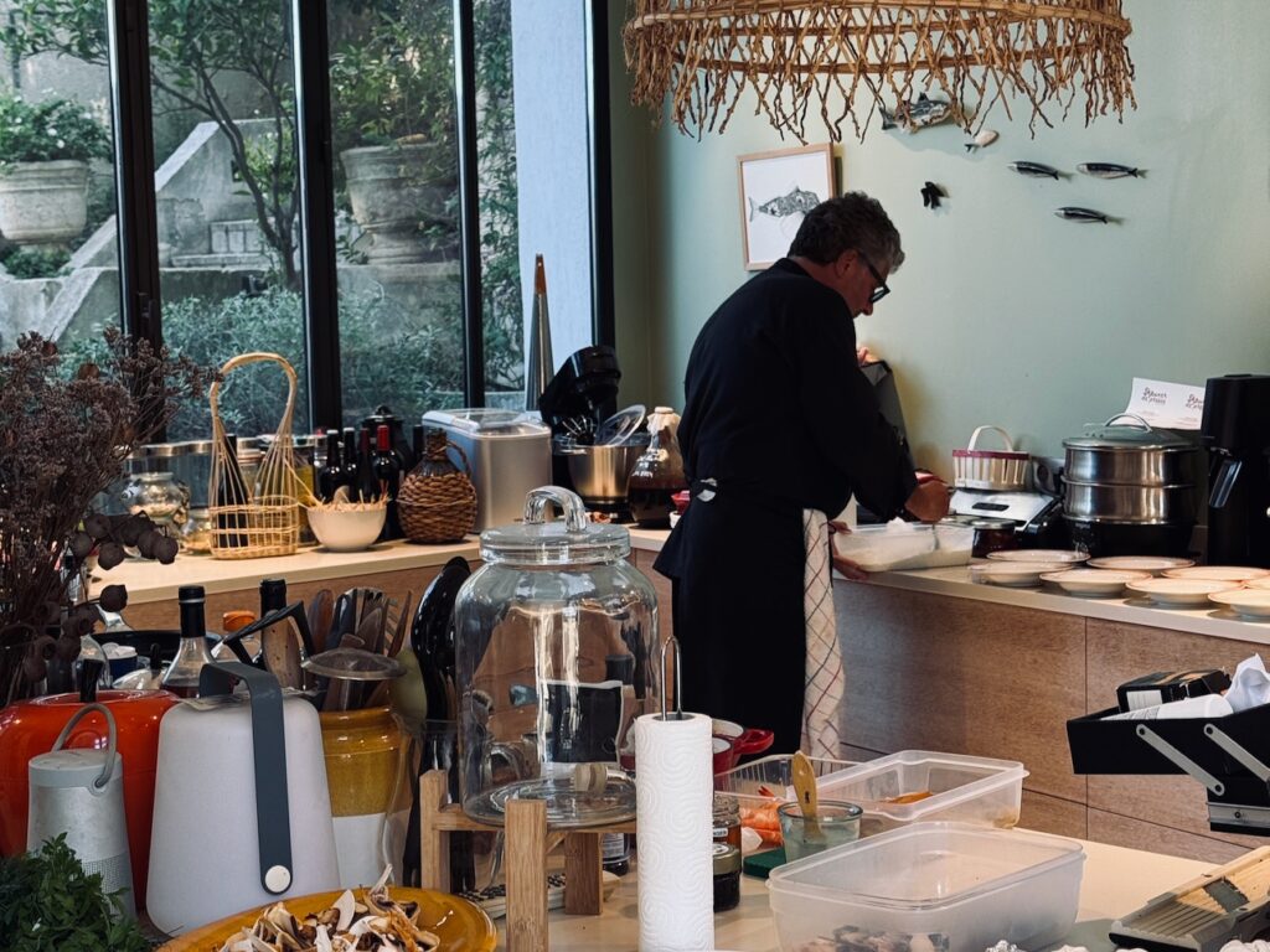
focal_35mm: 48
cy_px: 476
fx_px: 1761
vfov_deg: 30.3
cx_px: 635
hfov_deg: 39.7
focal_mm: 6.76
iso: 64
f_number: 1.78
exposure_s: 1/100
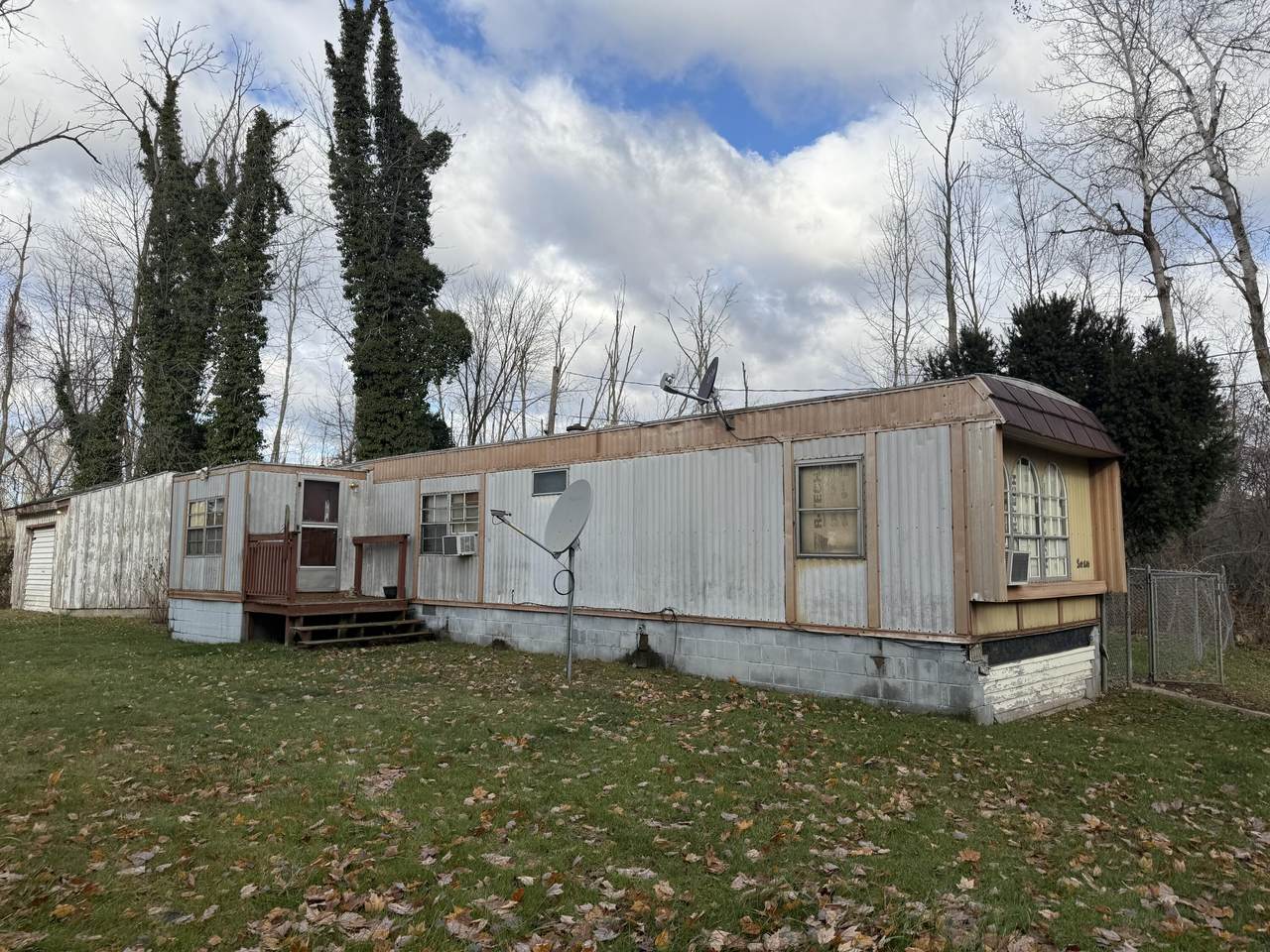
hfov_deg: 71.6
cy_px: 476
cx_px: 635
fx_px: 881
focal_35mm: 24
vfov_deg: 56.8
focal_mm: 6.76
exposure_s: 1/2801
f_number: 1.78
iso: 80
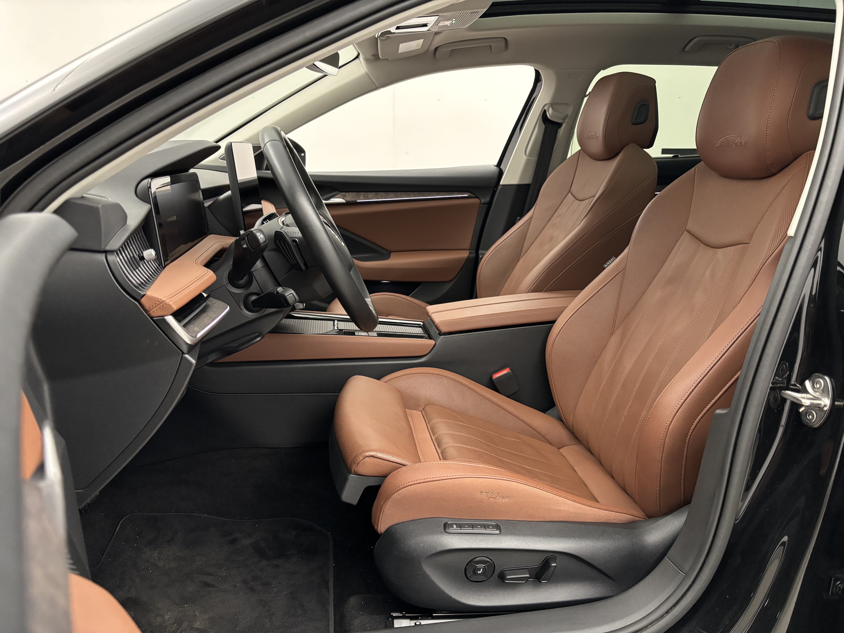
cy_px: 316
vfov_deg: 53.1
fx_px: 634
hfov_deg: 67.3
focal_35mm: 26
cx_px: 422
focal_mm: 5.96
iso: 640
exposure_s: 1/40
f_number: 1.6
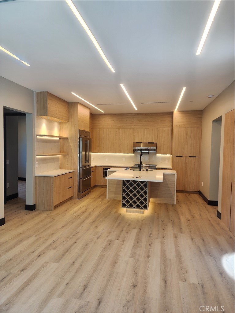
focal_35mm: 23
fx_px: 208
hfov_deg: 58.9
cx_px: 118
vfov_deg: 73.9
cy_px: 156
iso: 64
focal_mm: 6.4
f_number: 1.8
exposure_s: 1/120
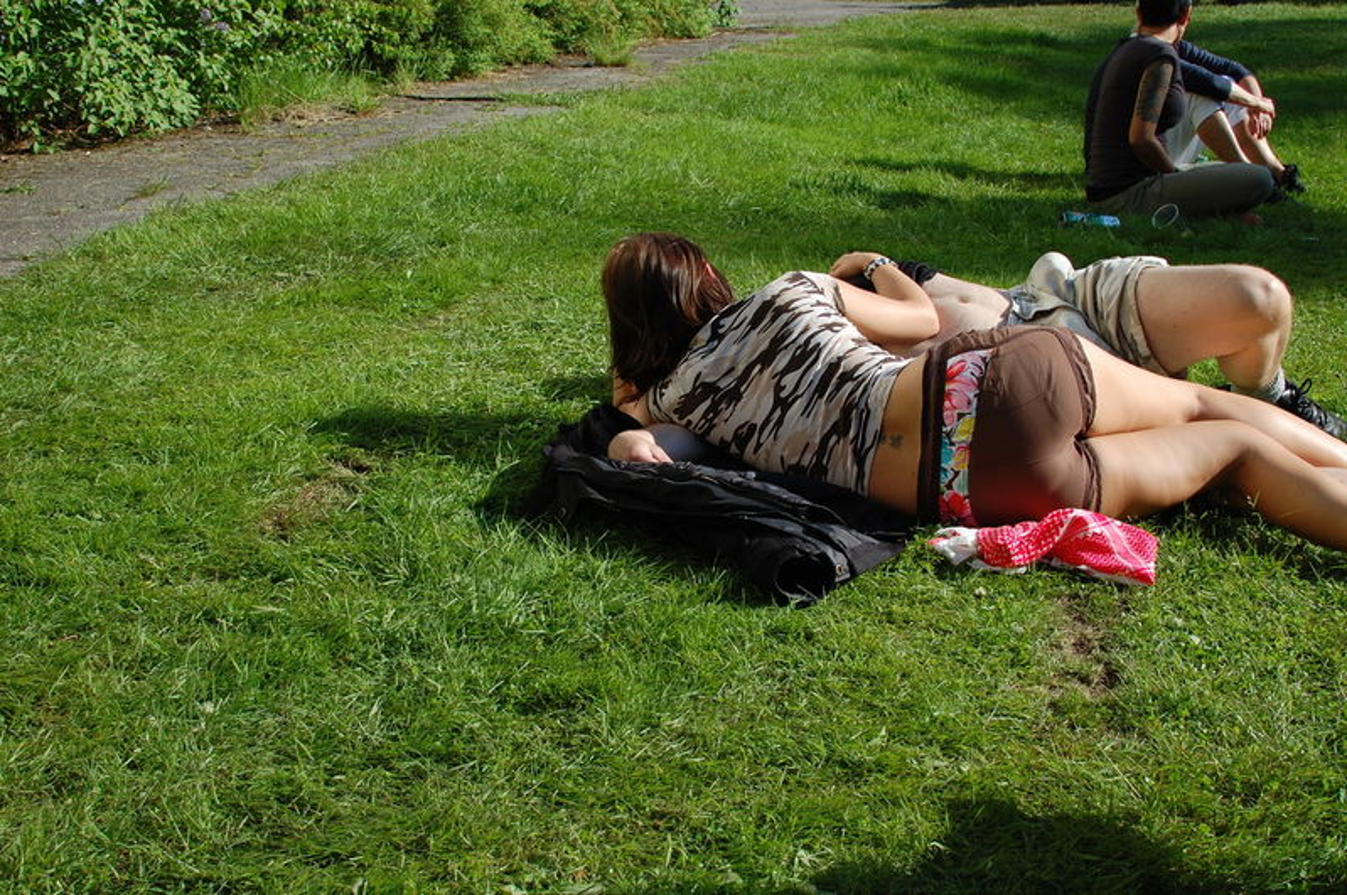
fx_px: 1962
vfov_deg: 25.7
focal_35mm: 52
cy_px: 448
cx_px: 674
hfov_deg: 37.9
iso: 200
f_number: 8
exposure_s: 1/250
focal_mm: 35
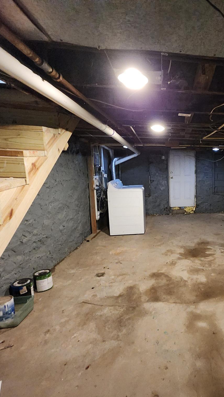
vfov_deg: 89.6
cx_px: 197
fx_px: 201
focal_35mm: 19
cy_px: 199
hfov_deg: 52.2
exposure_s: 1/24
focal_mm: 2.2
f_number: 2.2
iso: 1000
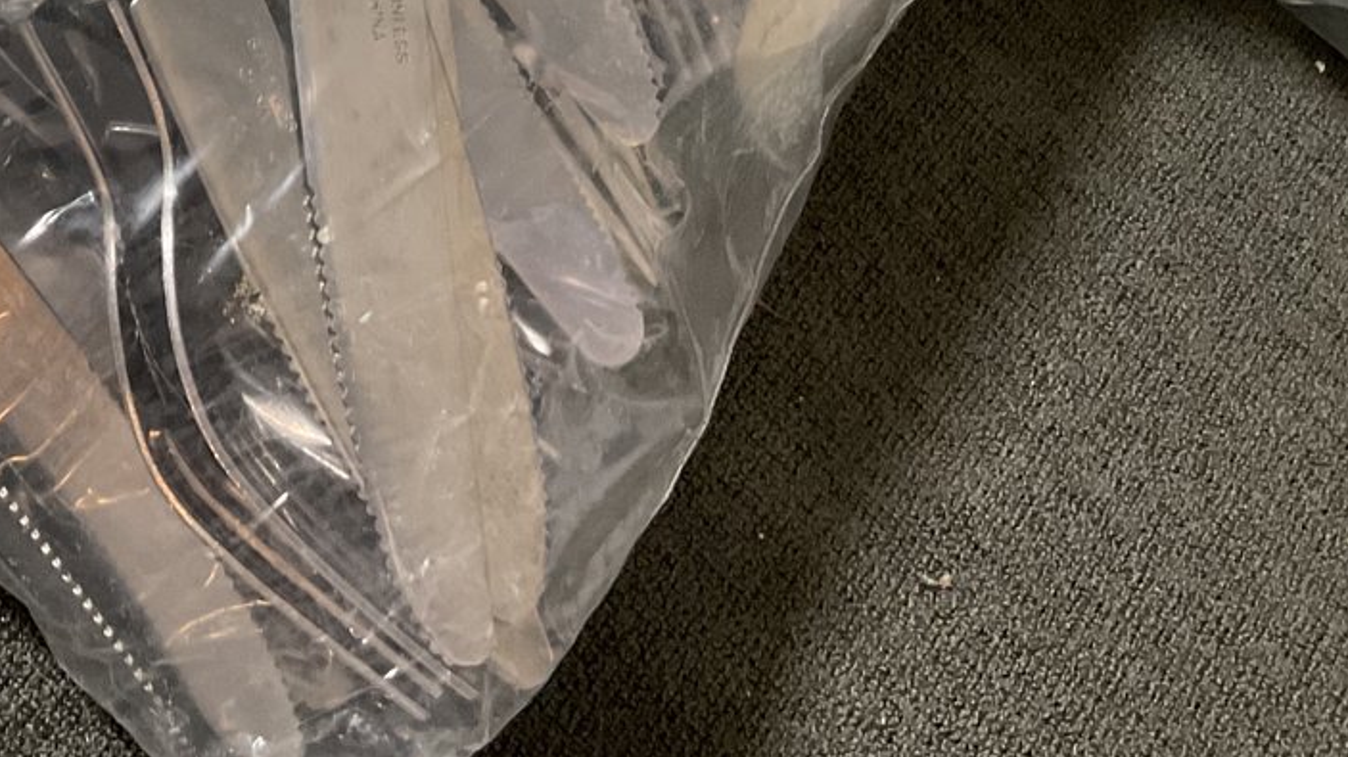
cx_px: 156
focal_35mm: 68
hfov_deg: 29.8
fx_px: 2430
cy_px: -267
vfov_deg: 16.6
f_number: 1.8
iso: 100
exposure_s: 1/60
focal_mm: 3
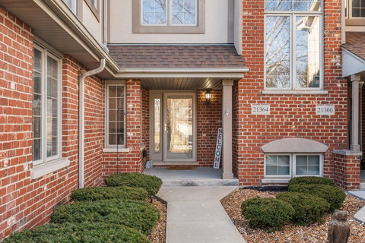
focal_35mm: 36
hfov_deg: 53.1
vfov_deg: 36.9
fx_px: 365
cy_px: 122
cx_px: 182
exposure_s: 1/25
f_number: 9
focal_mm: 24
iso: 400
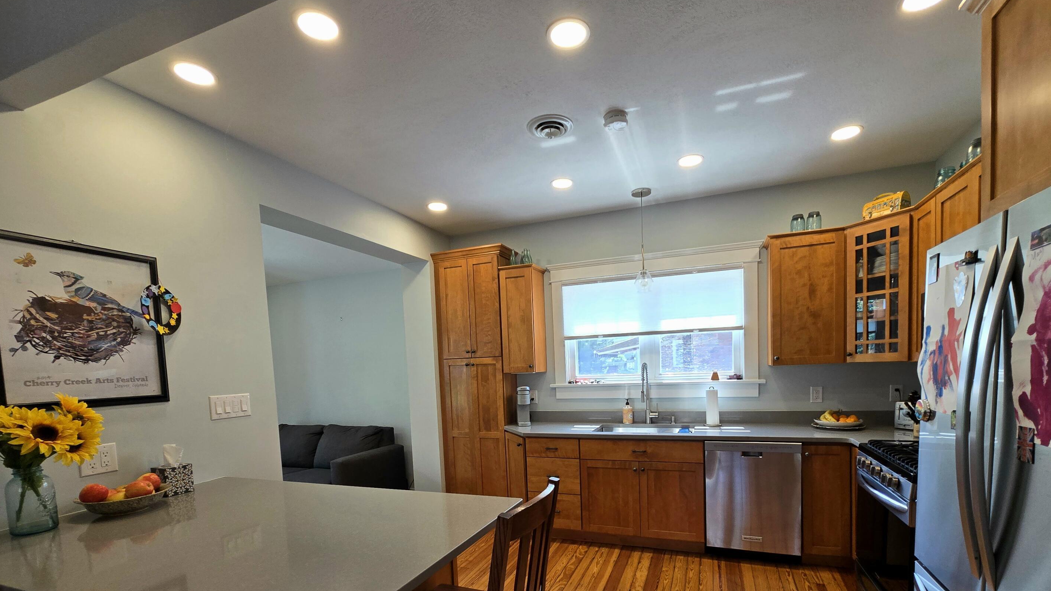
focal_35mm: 15
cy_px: 389
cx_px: 542
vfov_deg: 68.7
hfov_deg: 103.0
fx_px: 418
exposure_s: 1/120
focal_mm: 2.2
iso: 80
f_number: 2.2
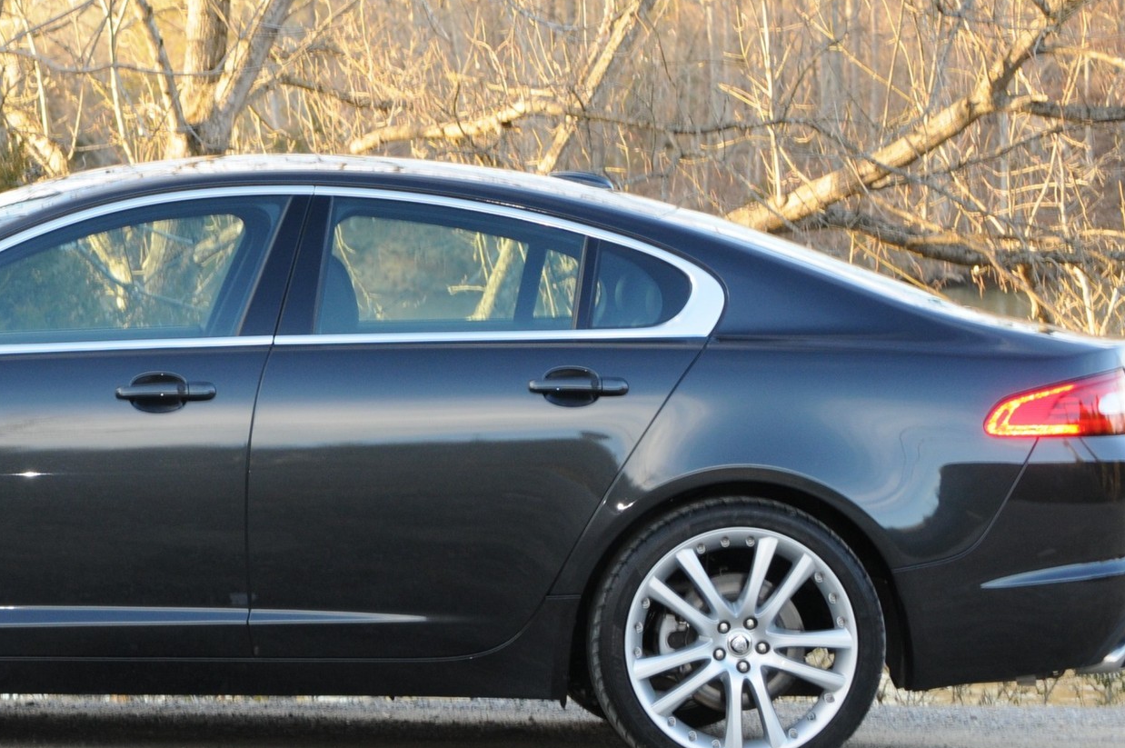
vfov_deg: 6.5
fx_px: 6619
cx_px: 154
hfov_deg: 9.7
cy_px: 379
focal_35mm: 212
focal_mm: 70
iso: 400
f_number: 8
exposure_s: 1/60
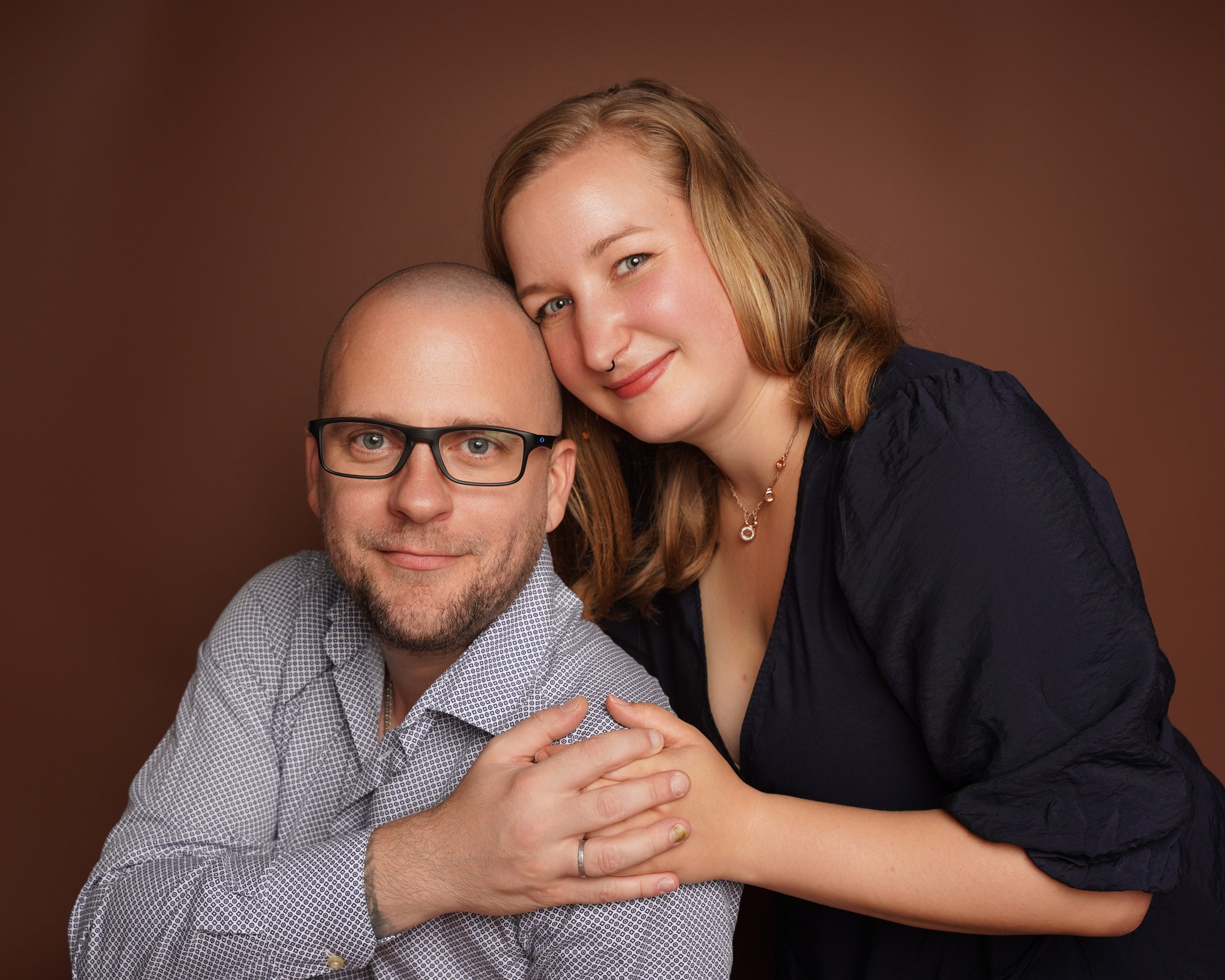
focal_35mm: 48
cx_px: 621
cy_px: 493
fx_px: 1737
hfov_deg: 38.8
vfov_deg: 31.5
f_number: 5.6
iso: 320
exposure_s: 1/200
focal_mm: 41.8
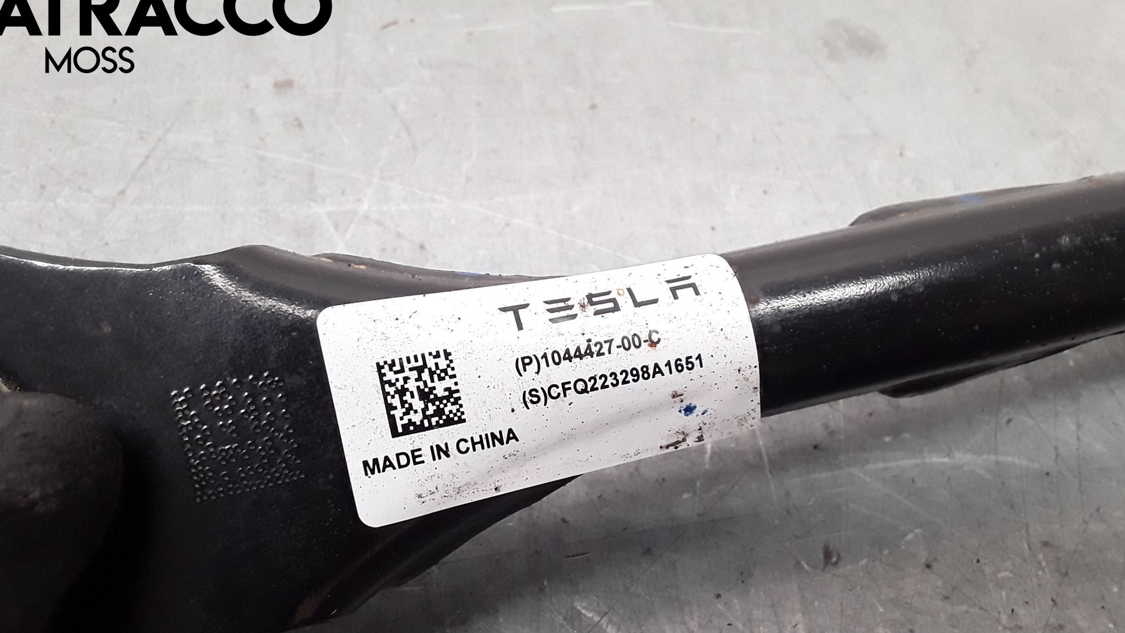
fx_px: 925
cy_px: 404
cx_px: 561
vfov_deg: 37.5
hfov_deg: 62.6
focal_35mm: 31
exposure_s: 1/100
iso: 100
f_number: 1.9
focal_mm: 2.91
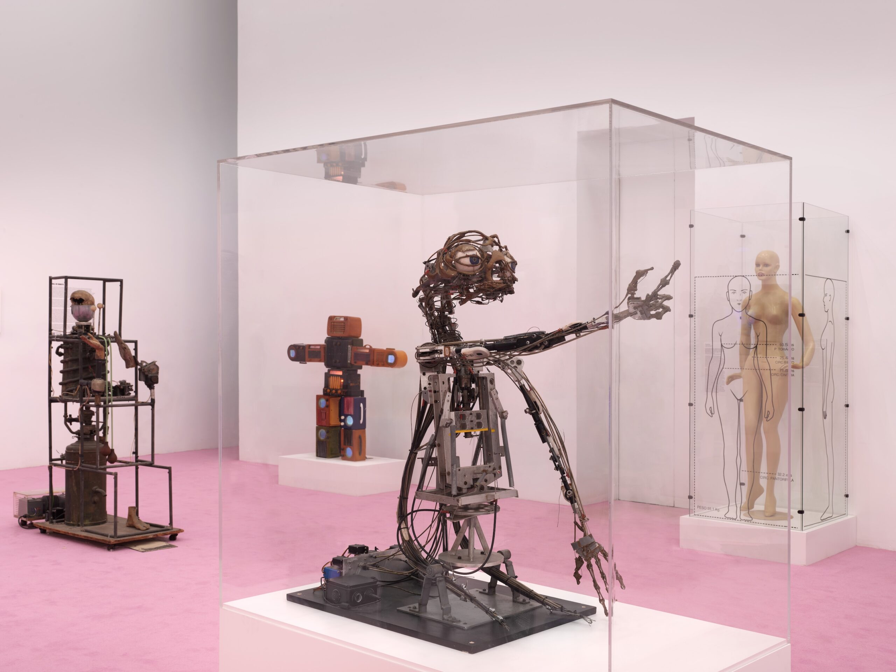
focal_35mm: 38
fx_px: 984
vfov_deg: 37.7
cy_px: 336
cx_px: 448
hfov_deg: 49.0
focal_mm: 60
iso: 64
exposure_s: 4
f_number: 16
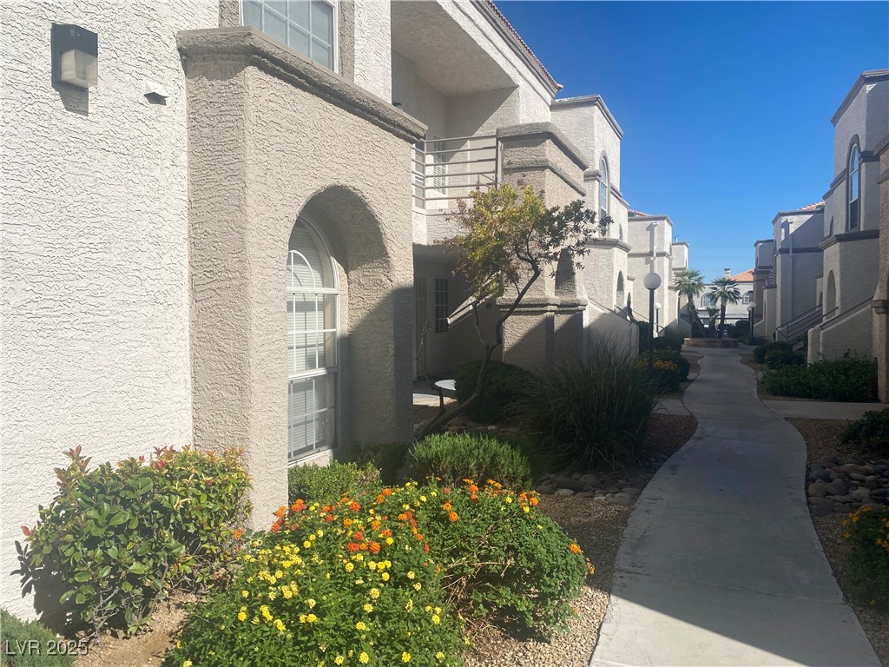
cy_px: 334
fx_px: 668
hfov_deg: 67.3
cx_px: 444
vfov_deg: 53.1
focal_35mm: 26
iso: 32
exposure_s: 1/5495
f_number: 1.8
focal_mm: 4.25
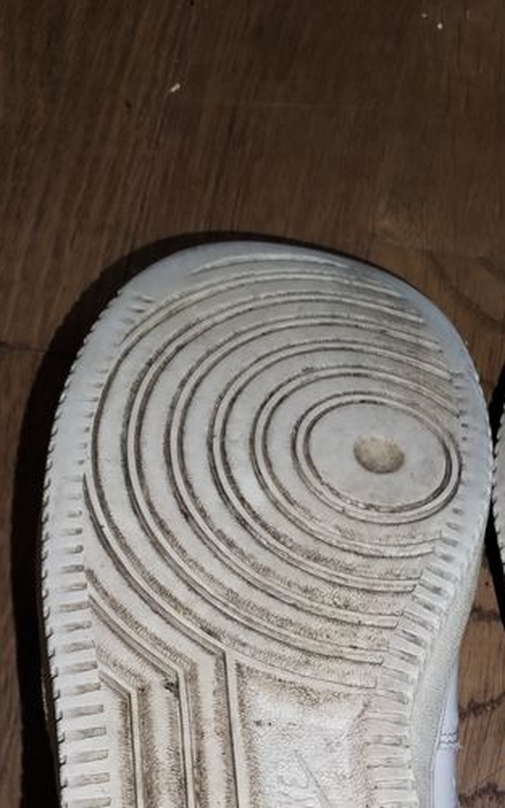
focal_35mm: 55
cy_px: 750
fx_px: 1211
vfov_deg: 34.5
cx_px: 482
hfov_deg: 22.8
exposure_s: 1/30
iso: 413
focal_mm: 4.75
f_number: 1.8
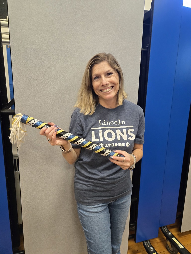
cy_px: 127
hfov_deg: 58.9
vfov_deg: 73.9
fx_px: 169
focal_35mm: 23
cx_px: 96
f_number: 1.8
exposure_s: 1/120
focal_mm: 5.4
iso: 640
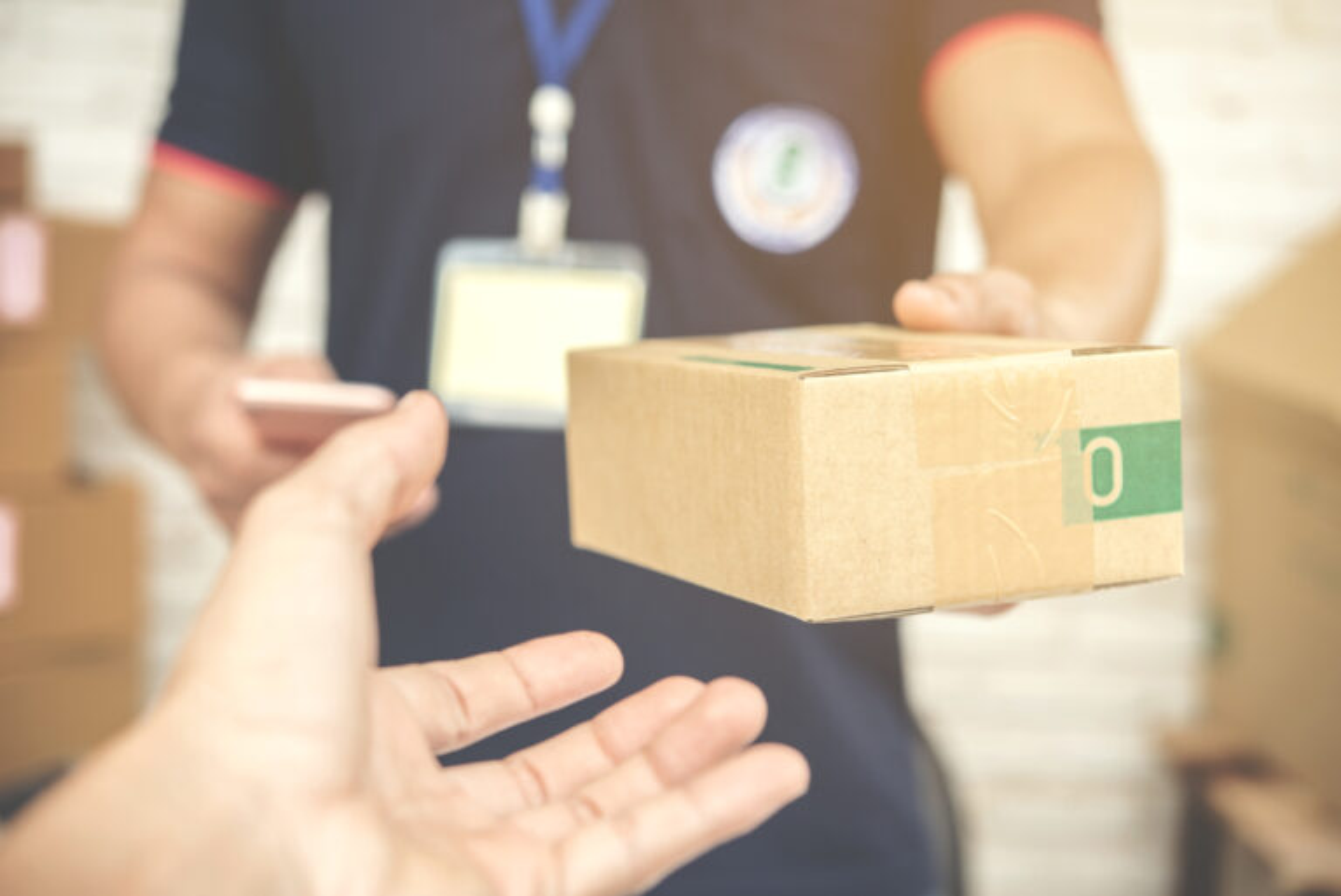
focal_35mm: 60
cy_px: 448
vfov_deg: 22.7
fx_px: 2236
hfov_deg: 33.4
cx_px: 670
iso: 100
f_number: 5
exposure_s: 1/125
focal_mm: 60
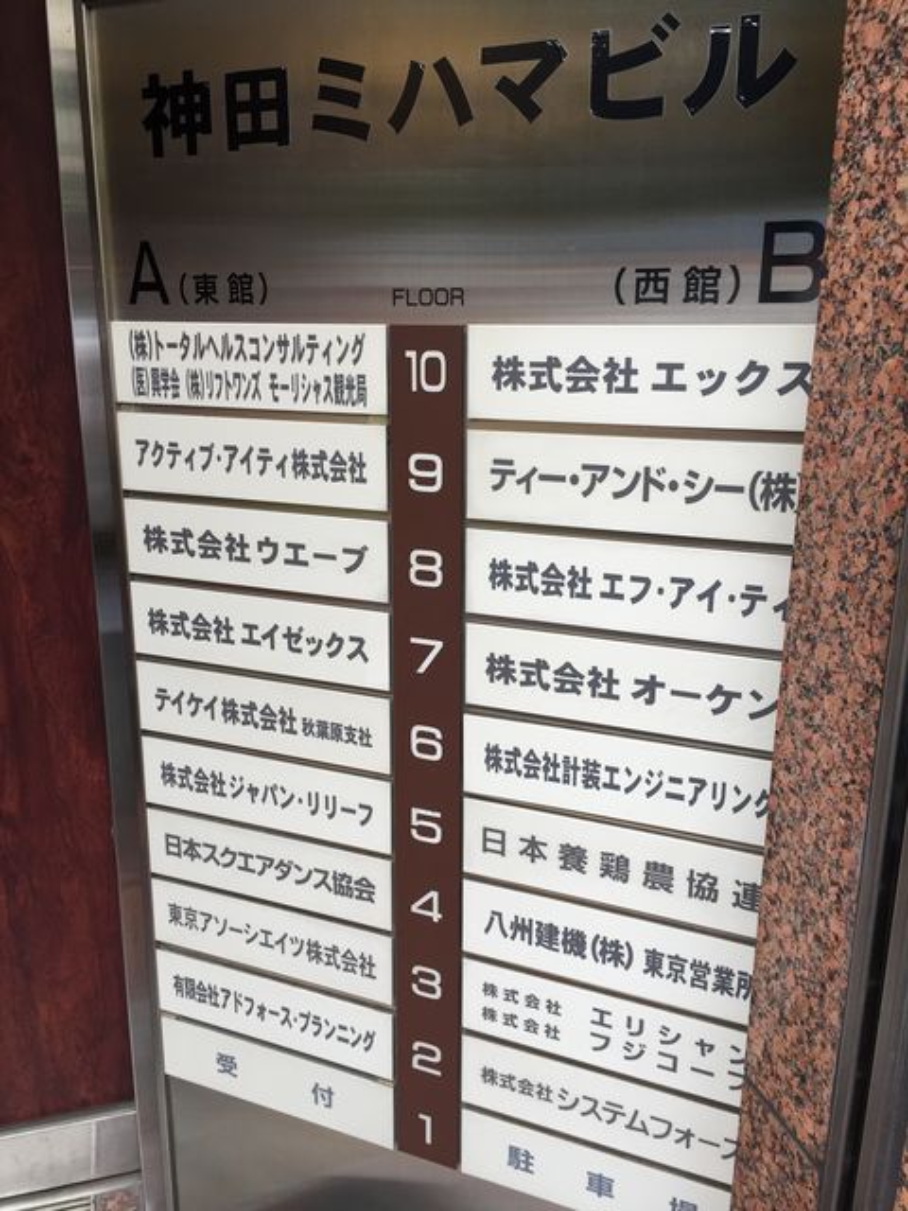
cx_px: 454
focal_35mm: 29
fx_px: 1014
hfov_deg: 48.2
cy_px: 606
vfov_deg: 61.7
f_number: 2.2
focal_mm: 4.15
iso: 50
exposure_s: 1/120
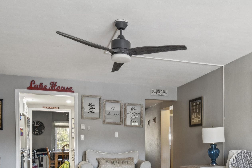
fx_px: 273
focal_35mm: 39
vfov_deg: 32.6
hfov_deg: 48.7
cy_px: 150
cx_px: 169
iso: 640
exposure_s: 1/4
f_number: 8
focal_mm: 16
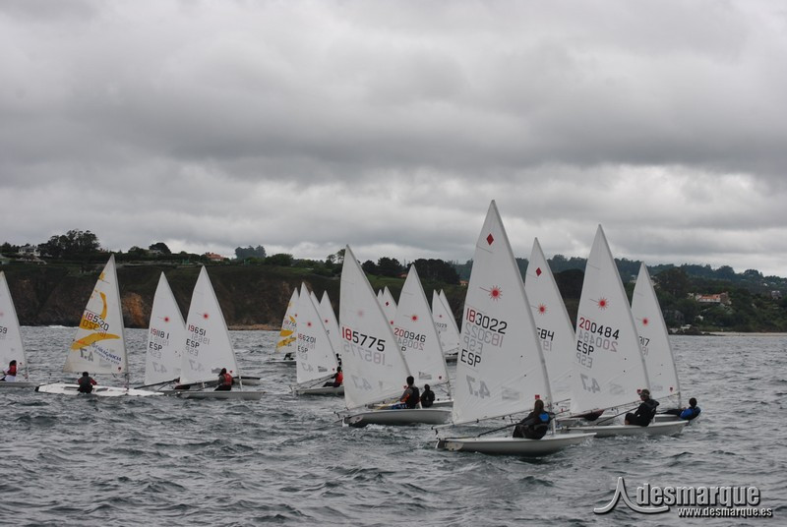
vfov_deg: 16.6
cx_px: 394
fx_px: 1806
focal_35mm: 82
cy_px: 264
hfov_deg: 24.6
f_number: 7.1
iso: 100
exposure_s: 1/200
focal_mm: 55
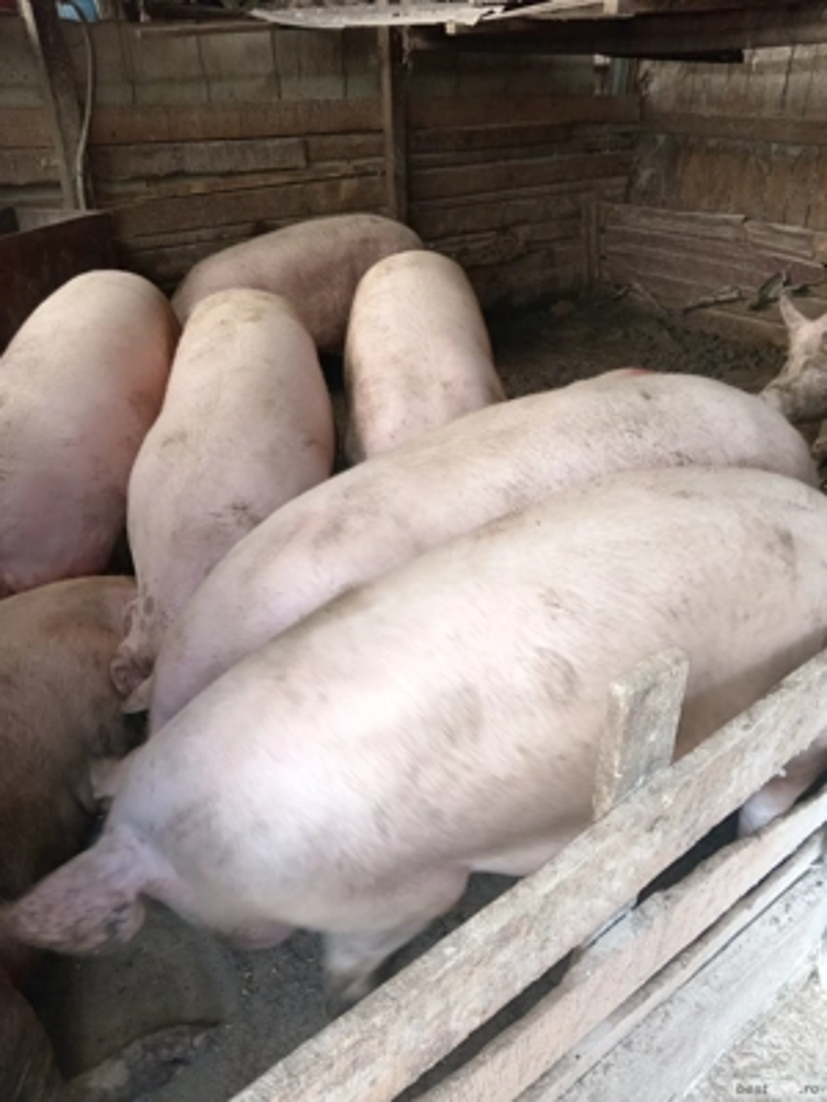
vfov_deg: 69.4
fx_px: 796
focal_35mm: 25
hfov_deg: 54.9
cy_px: 551
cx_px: 414
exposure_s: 1/33.3
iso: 431
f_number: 1.8
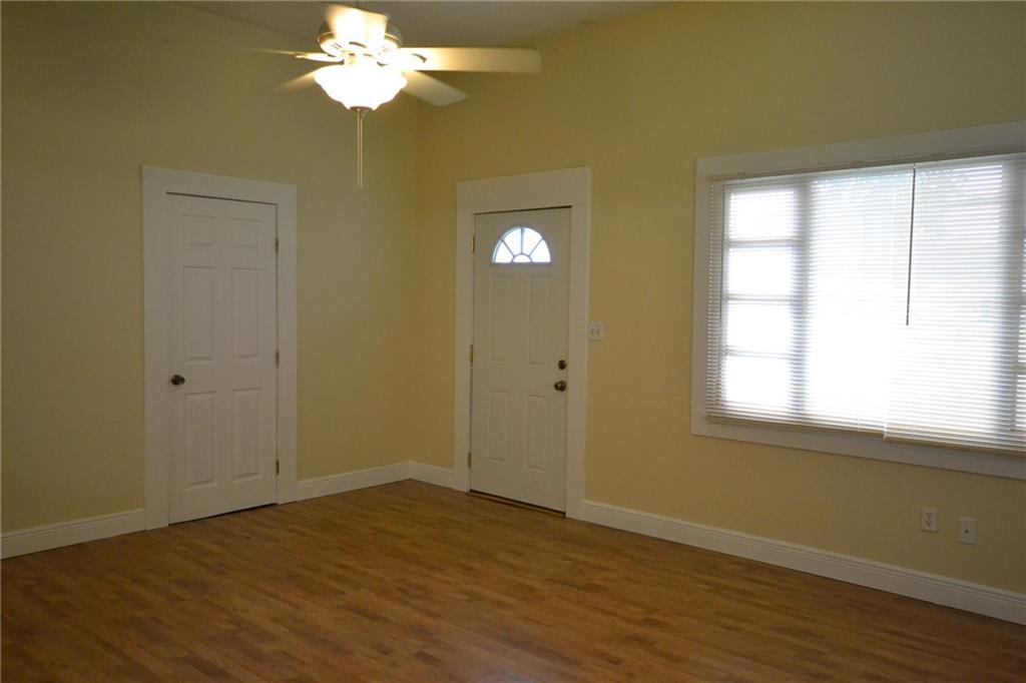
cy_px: 342
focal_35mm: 30
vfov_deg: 43.6
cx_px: 513
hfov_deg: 61.9
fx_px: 855
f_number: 5.6
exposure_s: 1/60
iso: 2200
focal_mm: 20
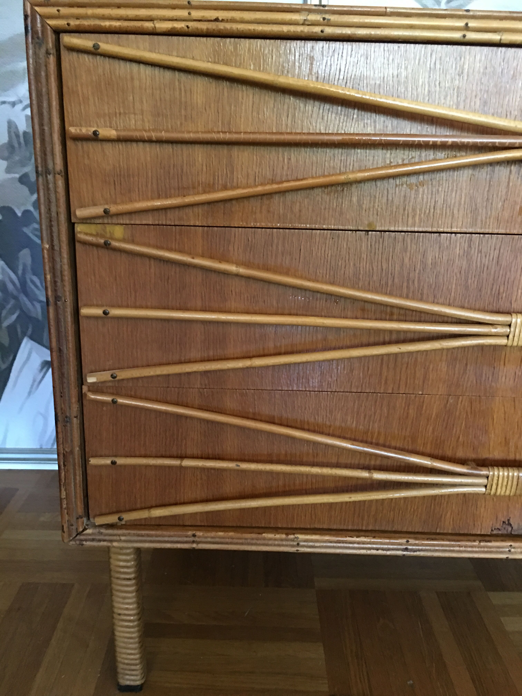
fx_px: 583
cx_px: 261
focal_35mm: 29
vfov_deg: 61.7
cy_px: 348
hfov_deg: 48.2
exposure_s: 1/8
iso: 125
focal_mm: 4.15
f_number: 2.2
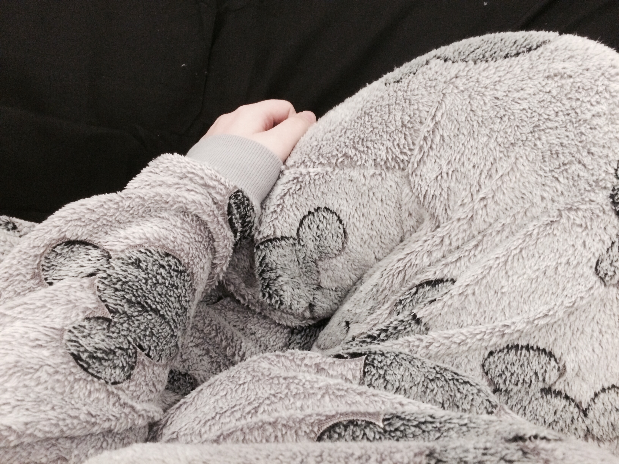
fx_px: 519
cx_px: 310
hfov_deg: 61.7
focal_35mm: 29
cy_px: 232
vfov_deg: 48.2
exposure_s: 1/17
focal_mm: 4.15
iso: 400
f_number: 2.2
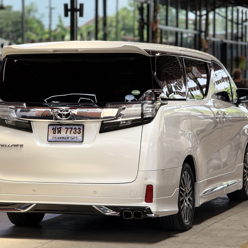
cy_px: 124
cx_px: 112
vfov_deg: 12.3
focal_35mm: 142
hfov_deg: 12.3
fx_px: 1151
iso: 50
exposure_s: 1/121
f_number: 2.8
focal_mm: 15.66
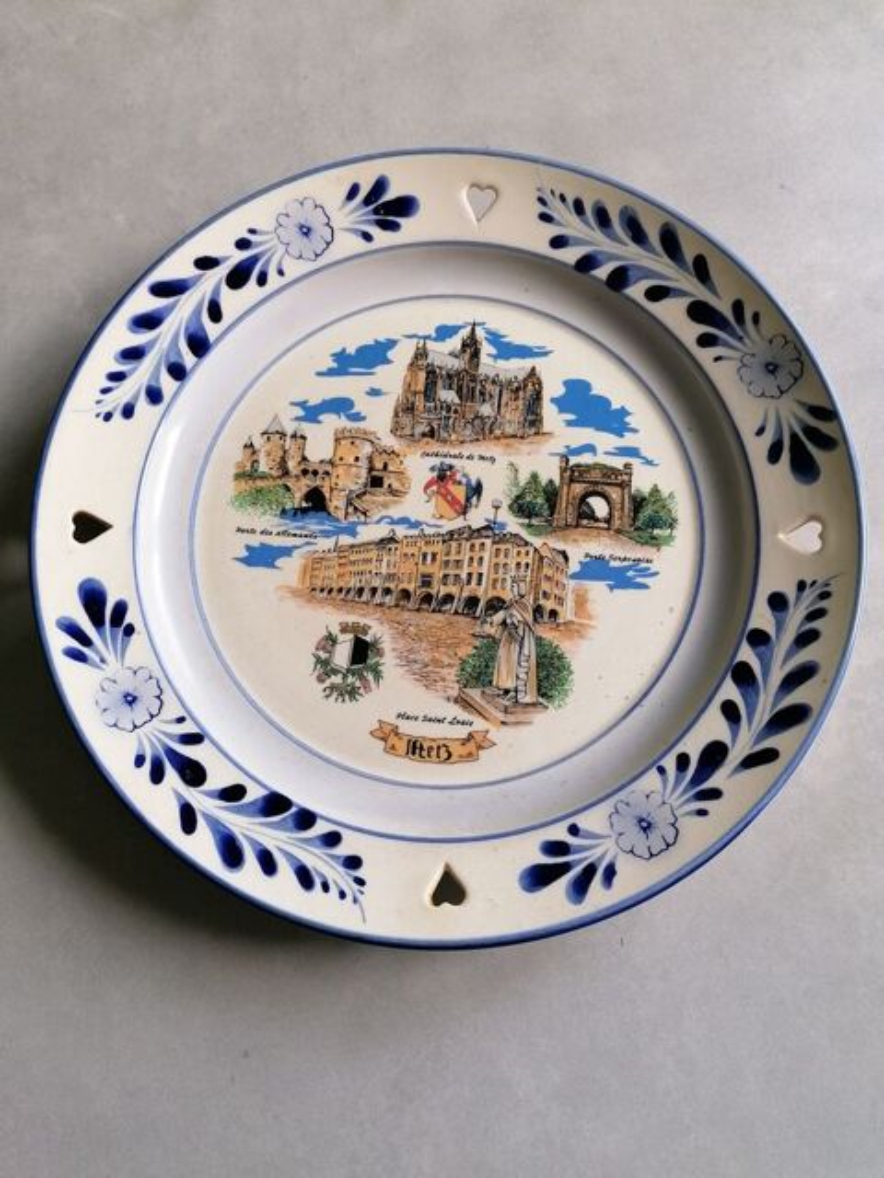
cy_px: 589
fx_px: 919
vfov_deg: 65.3
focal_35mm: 27
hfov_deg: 51.4
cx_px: 442
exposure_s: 1/50
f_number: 1.8
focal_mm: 4.75
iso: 100
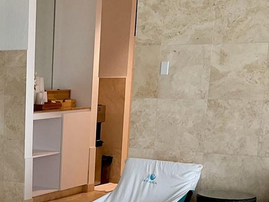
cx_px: -22
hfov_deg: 21.6
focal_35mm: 86
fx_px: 668
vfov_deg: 16.5
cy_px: 241
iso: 50
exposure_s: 1/50
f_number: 1.8
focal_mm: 3
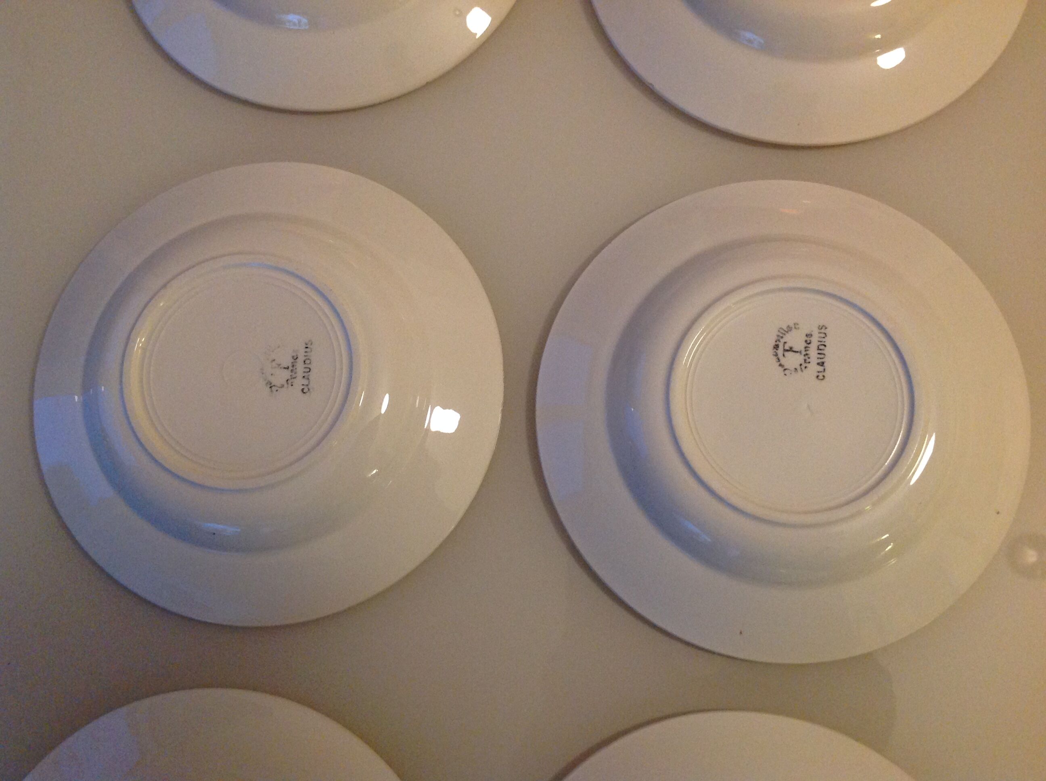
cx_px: 523
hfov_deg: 52.7
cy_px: 390
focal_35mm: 35
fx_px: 1056
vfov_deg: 40.6
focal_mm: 4.28
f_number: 2.4
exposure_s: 1/17
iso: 250
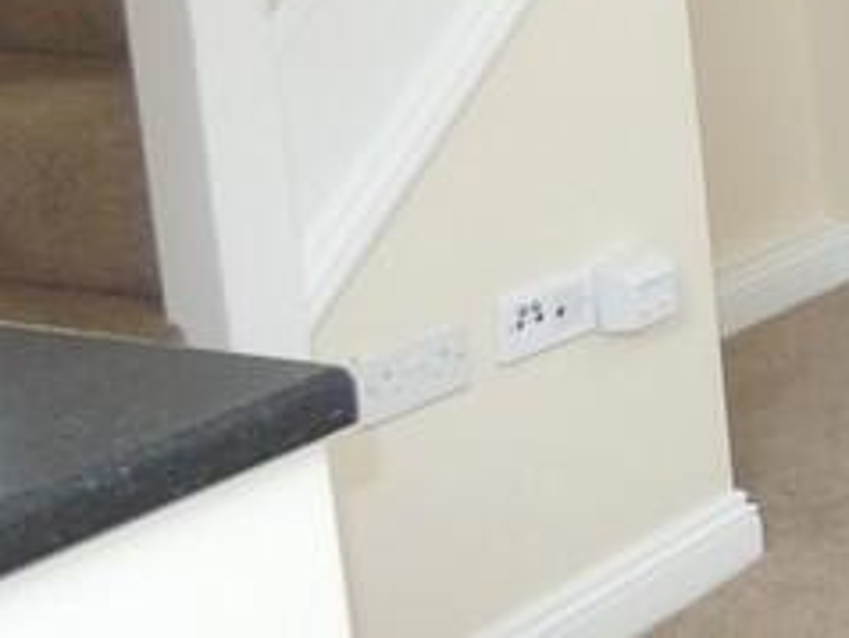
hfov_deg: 16.6
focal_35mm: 86
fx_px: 2111
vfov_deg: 16.7
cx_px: 1737
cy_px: -46
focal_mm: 3.6
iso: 80
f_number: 2.8
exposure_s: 1/25
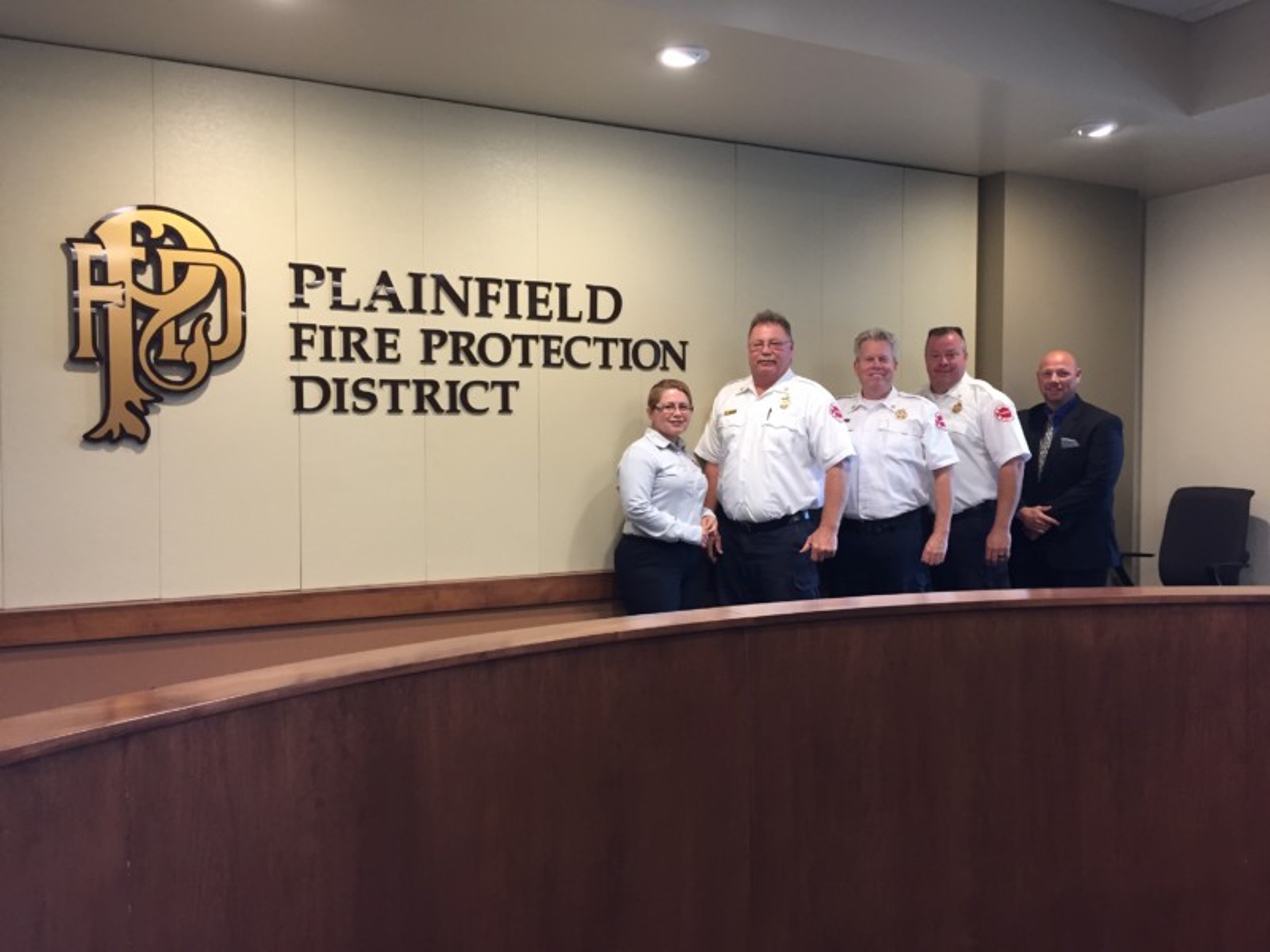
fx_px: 1064
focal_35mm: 29
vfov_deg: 48.2
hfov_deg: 61.7
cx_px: 635
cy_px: 476
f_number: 2.2
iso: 100
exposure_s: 1/30
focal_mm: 4.15
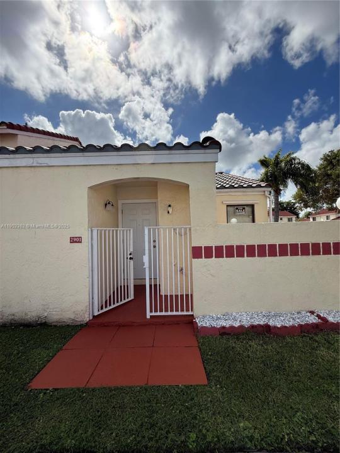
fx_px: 183
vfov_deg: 102.1
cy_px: 226
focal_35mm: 14
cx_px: 170
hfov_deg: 85.7
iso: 64
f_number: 2.2
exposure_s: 1/3460
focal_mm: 2.22
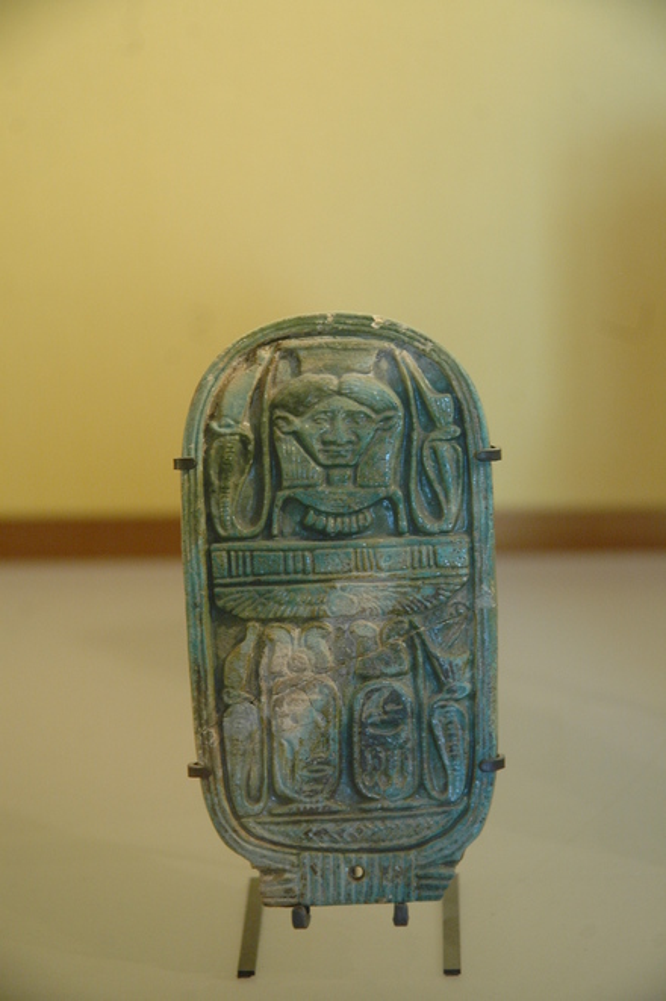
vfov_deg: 19.5
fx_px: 2917
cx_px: 333
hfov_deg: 13.0
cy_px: 500
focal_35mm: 105
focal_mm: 70
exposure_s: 1/15
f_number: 4.5
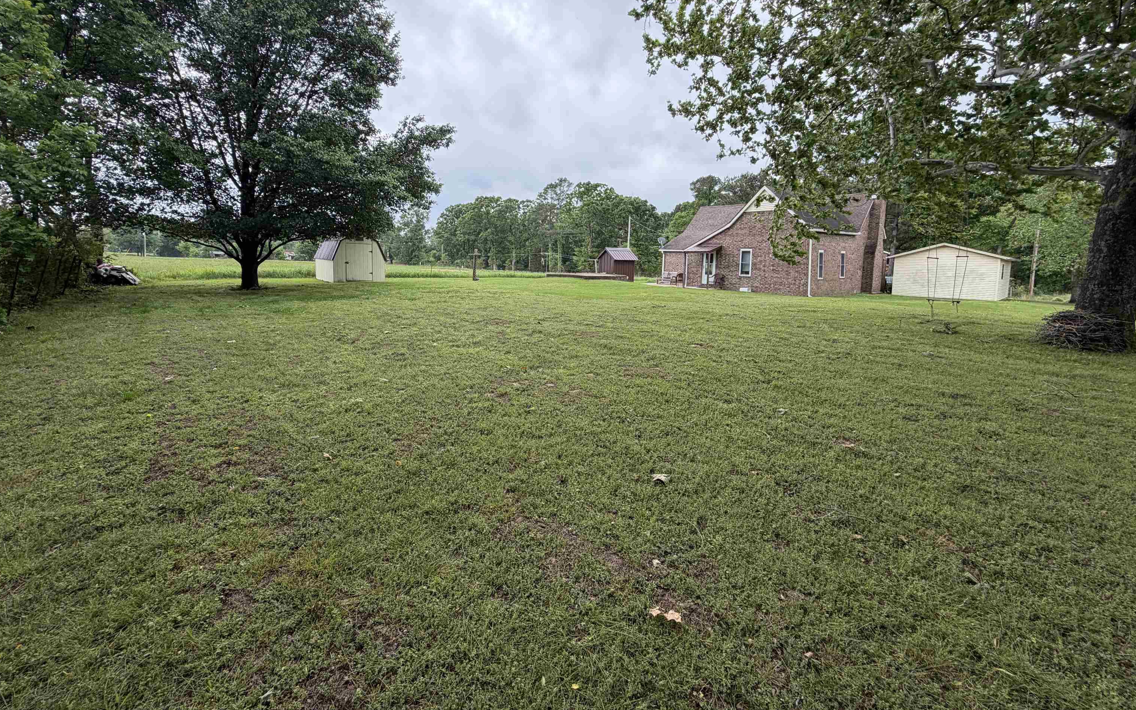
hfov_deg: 101.5
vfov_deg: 74.3
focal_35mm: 15
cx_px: 569
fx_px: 464
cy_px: 302
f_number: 2.2
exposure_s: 1/448
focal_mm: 2.22
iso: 64
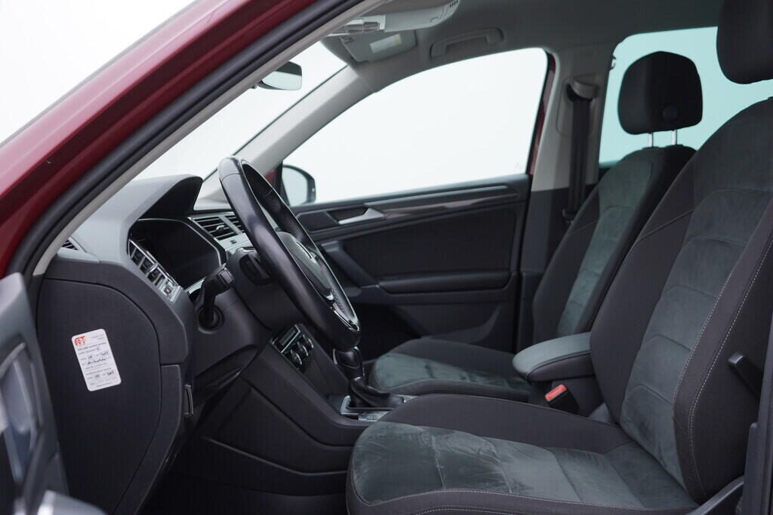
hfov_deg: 53.1
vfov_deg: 36.9
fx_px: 773
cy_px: 258
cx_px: 386
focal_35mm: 36
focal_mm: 24
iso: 125
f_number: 3.2
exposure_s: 1/50
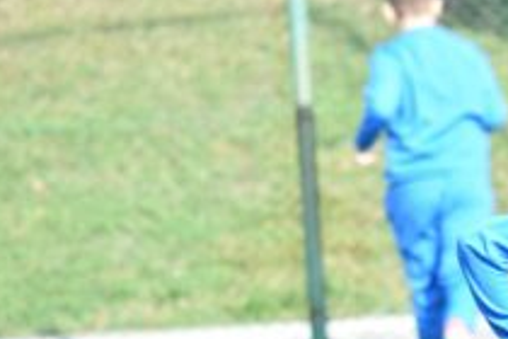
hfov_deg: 2.7
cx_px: 595
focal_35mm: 765
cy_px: 496
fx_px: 10794
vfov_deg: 1.8
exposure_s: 1/1000
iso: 800
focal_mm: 170
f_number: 5
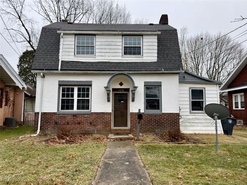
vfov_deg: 56.8
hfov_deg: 71.6
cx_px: 124
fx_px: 171
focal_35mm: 24
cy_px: 92
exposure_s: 1/818
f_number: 1.78
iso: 64
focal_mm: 6.76
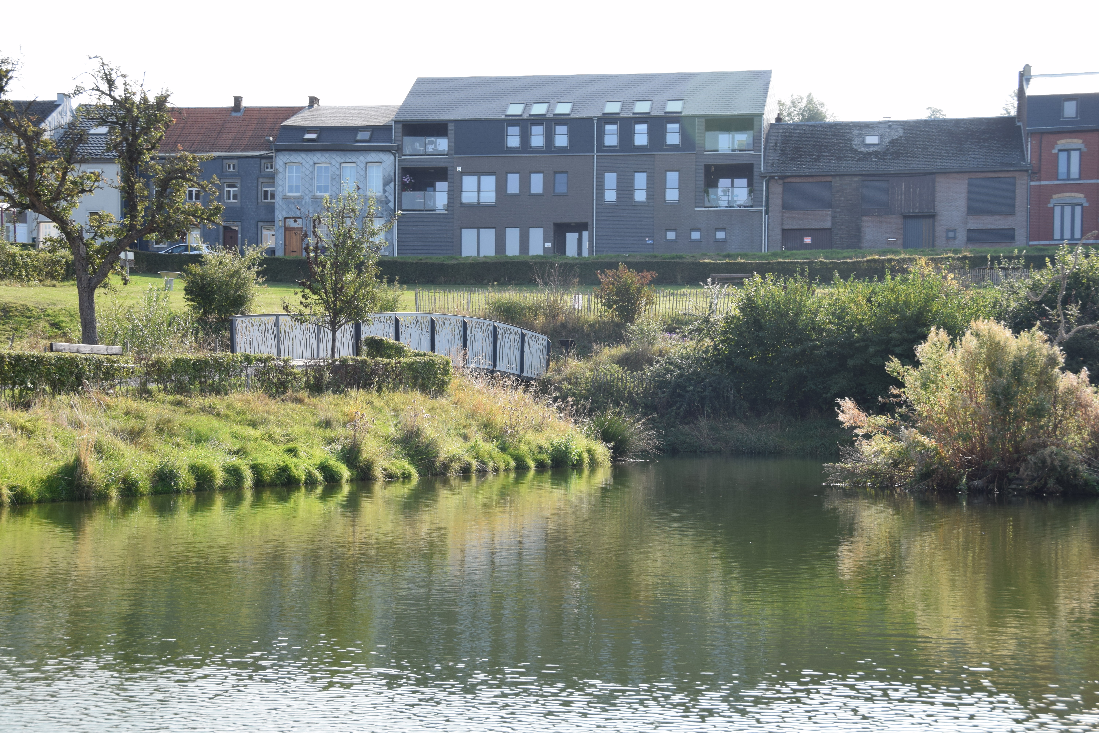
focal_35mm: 57
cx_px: 550
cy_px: 366
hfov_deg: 35.1
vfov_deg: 23.8
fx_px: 1740
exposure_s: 1/250
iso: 250
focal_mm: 38
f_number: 8
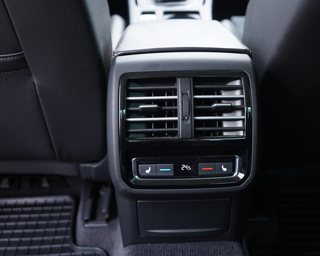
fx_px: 388
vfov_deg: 36.5
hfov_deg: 44.8
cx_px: 173
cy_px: 129
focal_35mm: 41
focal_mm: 24
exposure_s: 1/40
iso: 1000
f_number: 2.8
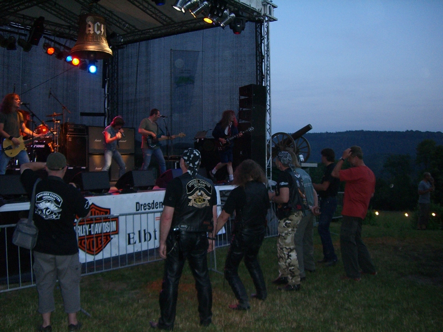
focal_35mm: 38
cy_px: 166
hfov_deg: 49.0
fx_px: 486
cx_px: 222
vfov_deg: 37.7
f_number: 2.7
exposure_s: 1/60
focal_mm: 6.2
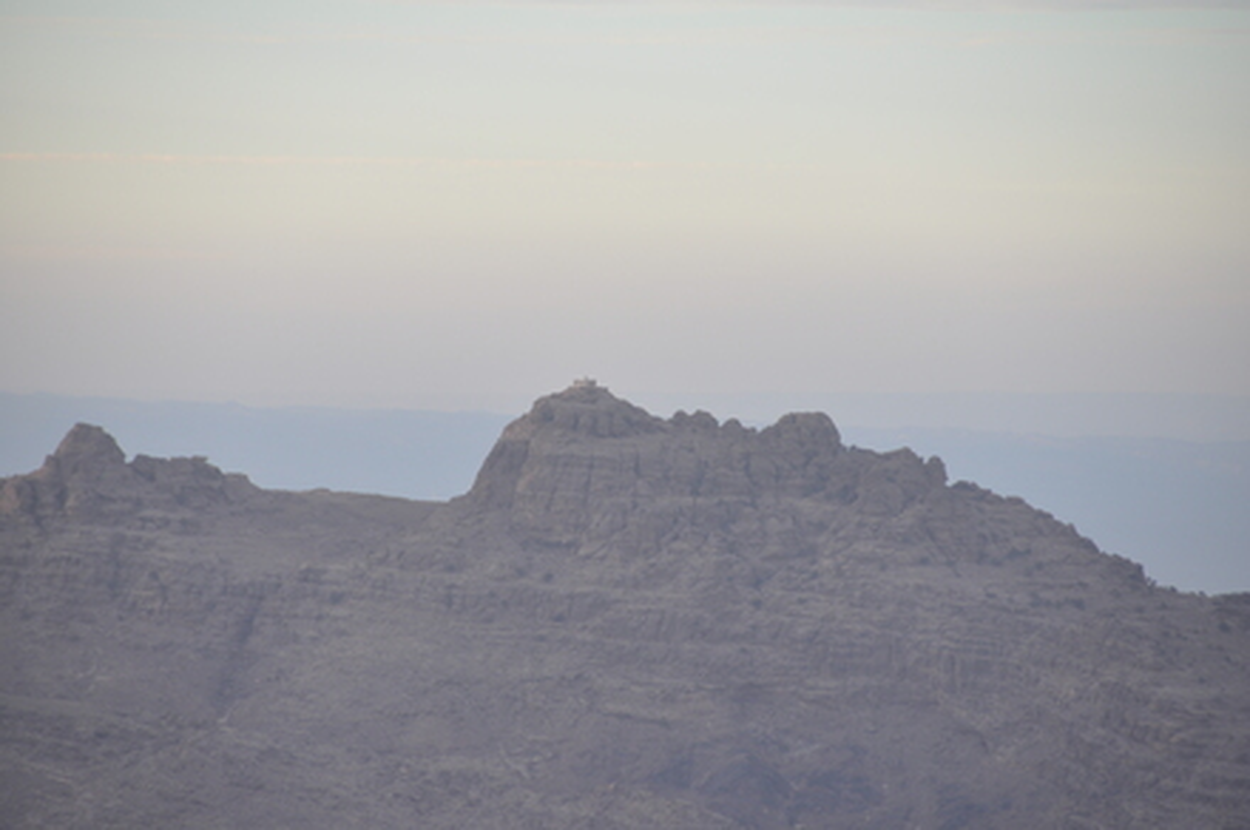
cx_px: 625
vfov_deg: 4.6
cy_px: 415
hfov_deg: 6.9
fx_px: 10401
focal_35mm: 300
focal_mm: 200
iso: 200
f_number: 5.6
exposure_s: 1/160
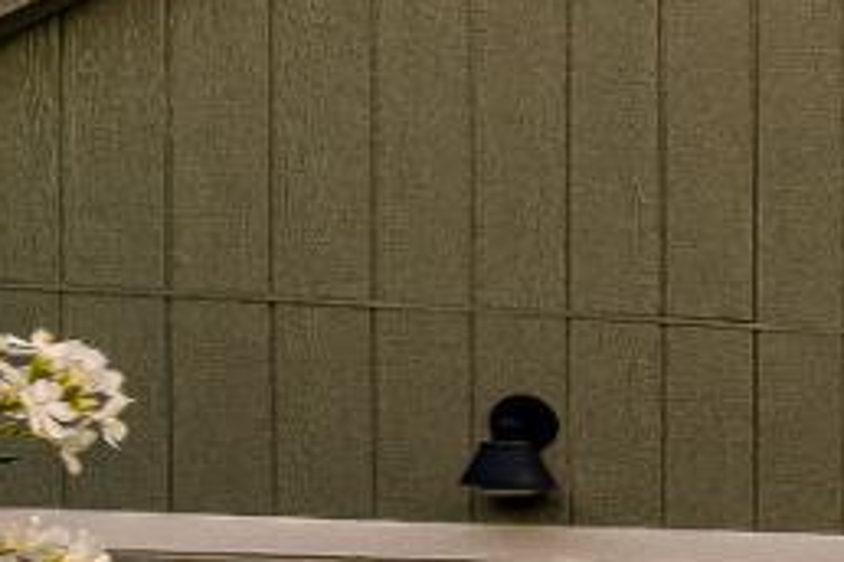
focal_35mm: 93
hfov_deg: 12.7
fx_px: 2180
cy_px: 712
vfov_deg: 14.2
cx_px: 2313
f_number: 11
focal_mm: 16
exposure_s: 1/10
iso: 400
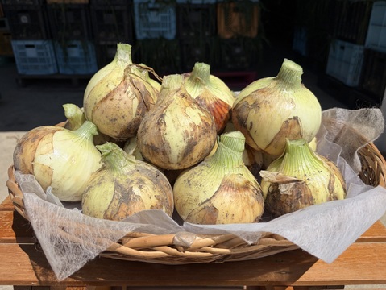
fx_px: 290
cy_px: 145
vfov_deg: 53.1
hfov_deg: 67.3
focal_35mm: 26
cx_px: 193
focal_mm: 5.96
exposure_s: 1/7813
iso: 50
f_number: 1.6
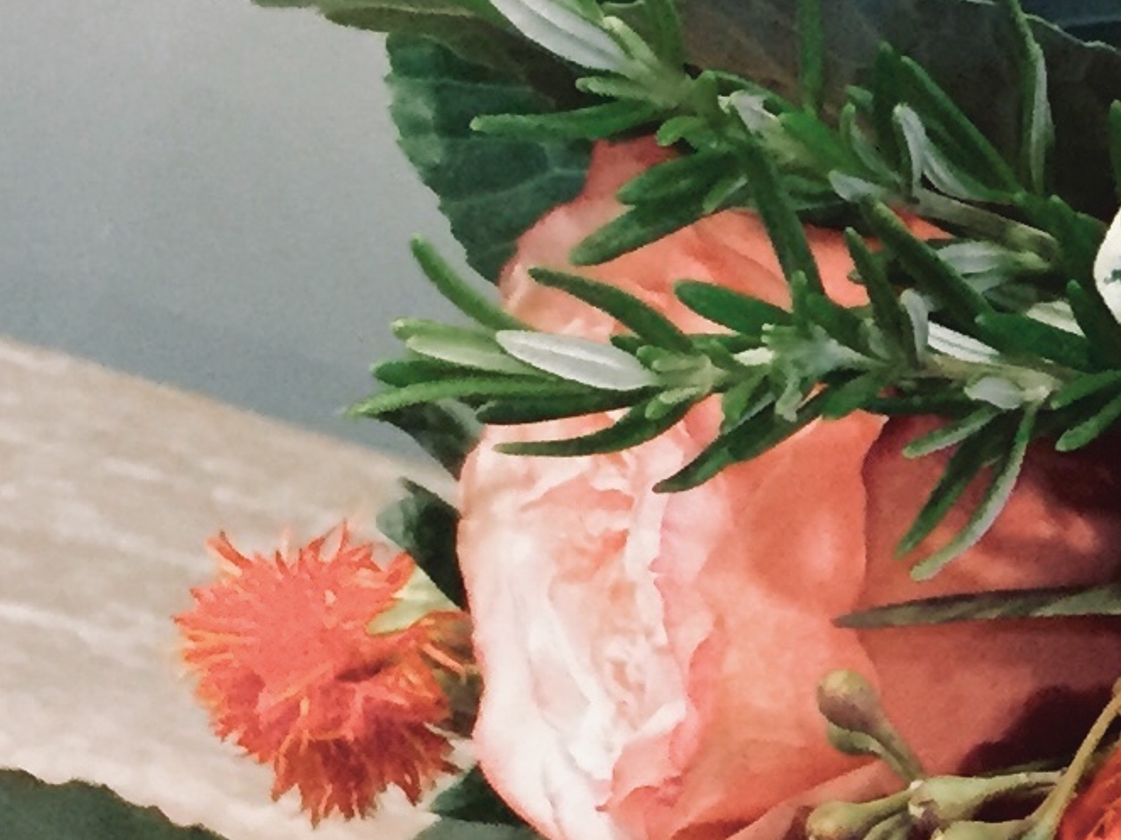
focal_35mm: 143
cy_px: 818
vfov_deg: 10.3
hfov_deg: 12.6
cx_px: 1985
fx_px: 4629
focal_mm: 4.15
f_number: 2.2
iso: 200
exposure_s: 1/30
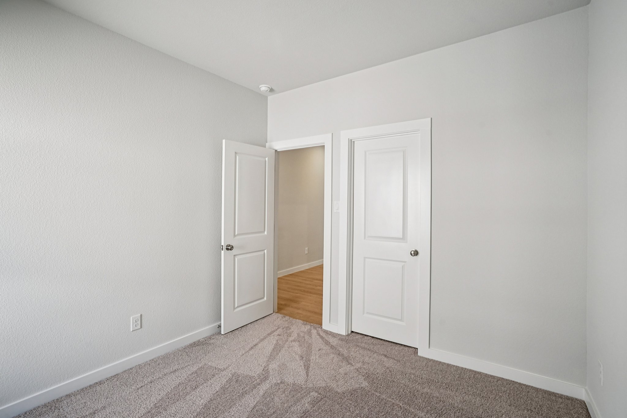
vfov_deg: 73.7
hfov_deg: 96.7
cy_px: 209
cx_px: 314
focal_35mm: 16
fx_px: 279
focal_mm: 16
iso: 400
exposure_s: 1/50
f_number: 8
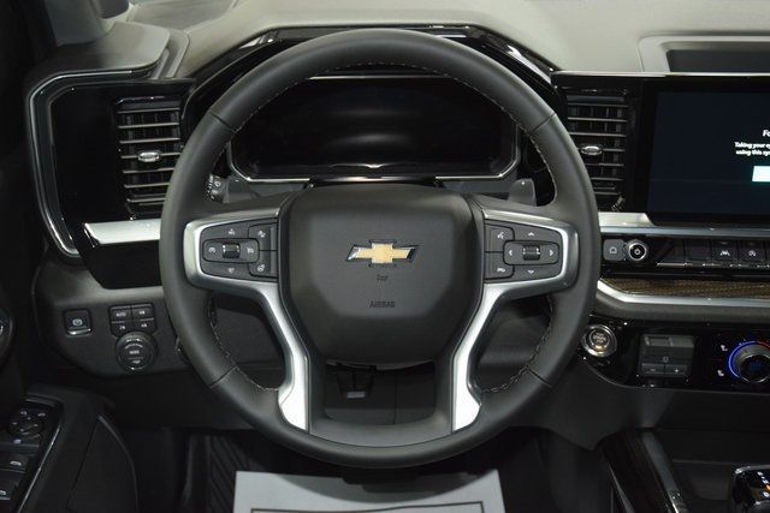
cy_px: 256
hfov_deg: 42.3
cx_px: 385
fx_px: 995
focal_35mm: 46
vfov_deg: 29.0
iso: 2200
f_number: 4
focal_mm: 31
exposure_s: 1/30
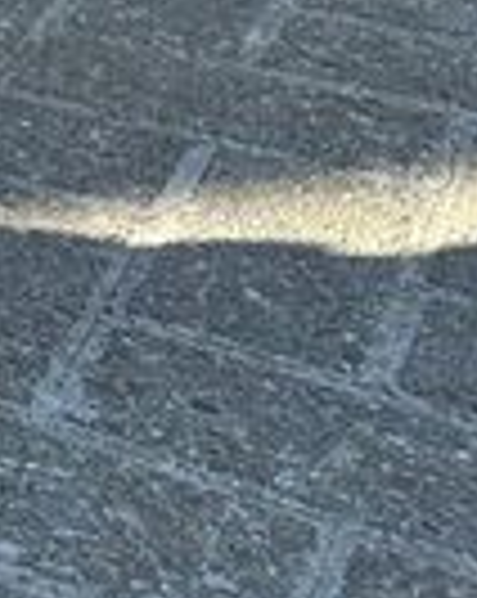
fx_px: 1999
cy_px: -468
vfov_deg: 14.9
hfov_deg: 10.1
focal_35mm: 113
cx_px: -950
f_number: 1.78
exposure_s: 1/980
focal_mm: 6.86
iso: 80
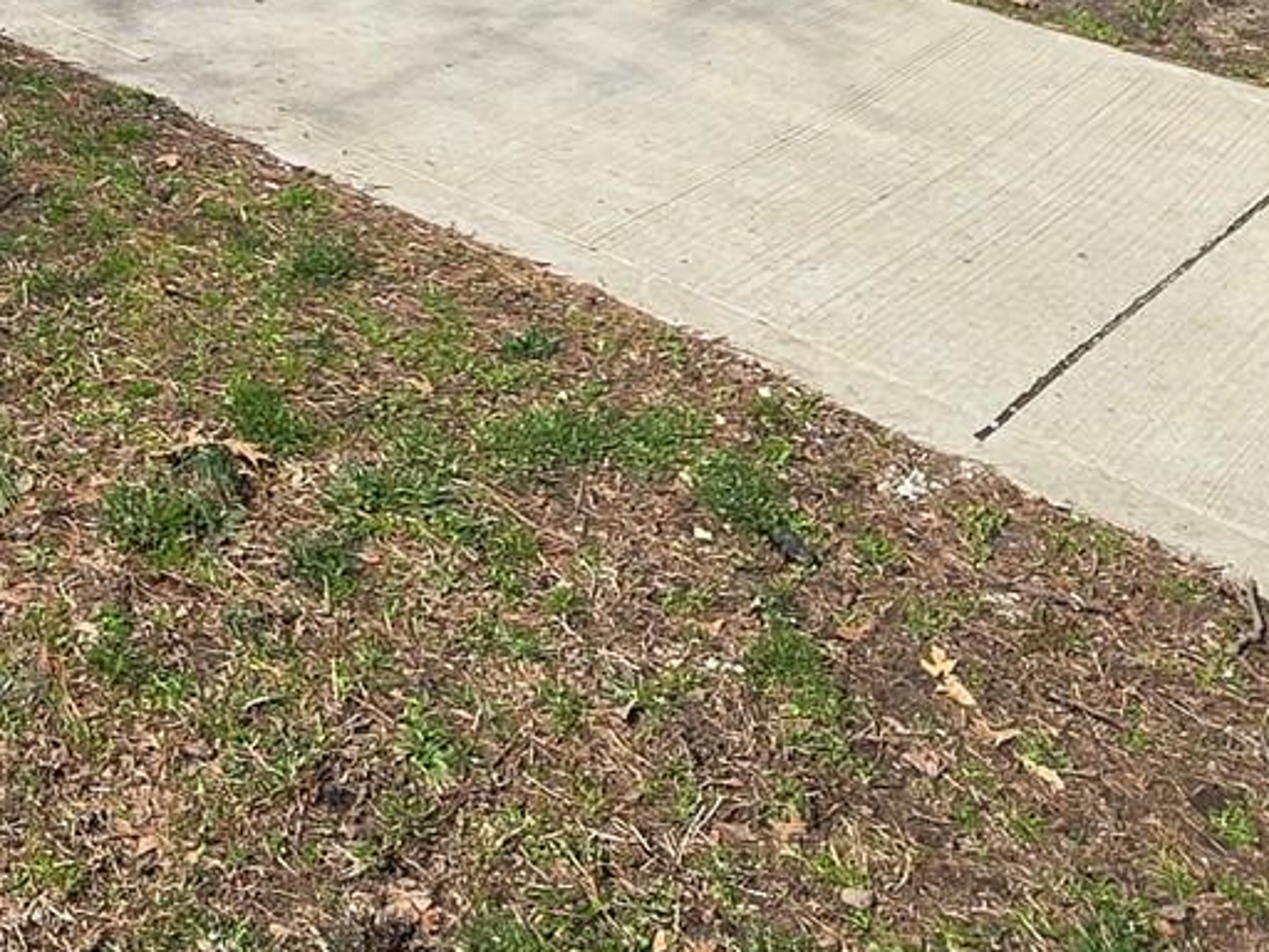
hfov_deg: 35.0
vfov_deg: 22.0
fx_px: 1906
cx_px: 156
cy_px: -570
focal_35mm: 52
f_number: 2.2
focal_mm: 2.2
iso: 50
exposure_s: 1/1681
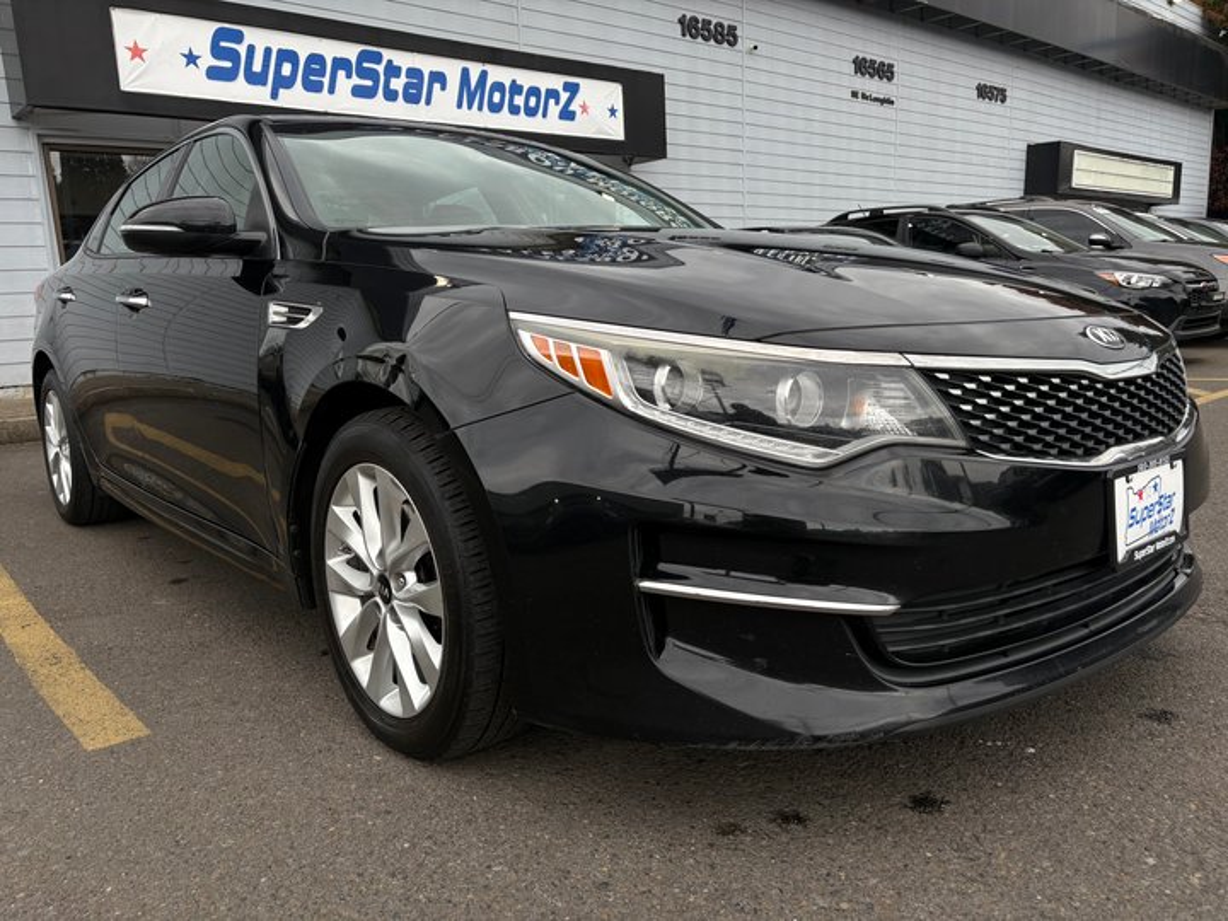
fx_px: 922
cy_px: 460
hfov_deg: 67.3
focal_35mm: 26
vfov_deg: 53.1
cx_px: 614
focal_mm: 5.96
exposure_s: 1/346
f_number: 1.6
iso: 50
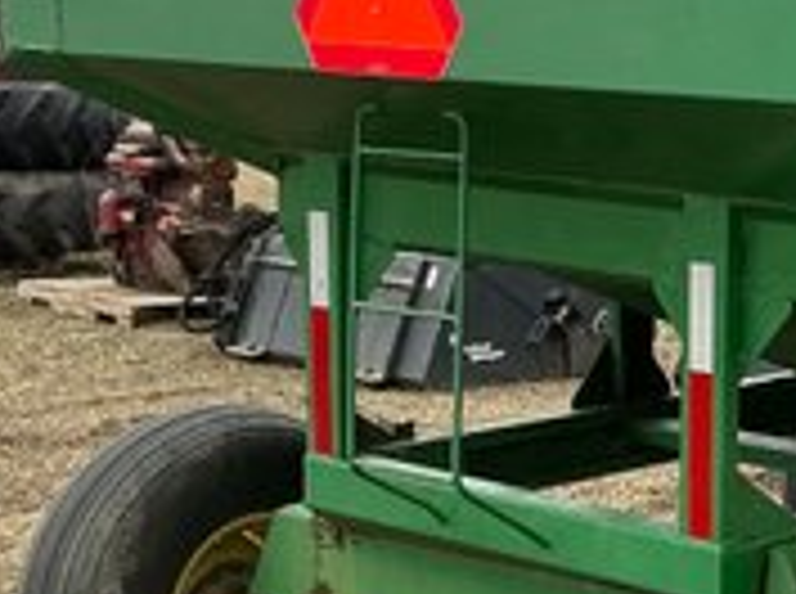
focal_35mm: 100
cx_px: 983
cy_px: 286
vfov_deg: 14.7
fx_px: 2295
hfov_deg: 18.5
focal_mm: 3
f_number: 1.8
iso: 25
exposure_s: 1/562
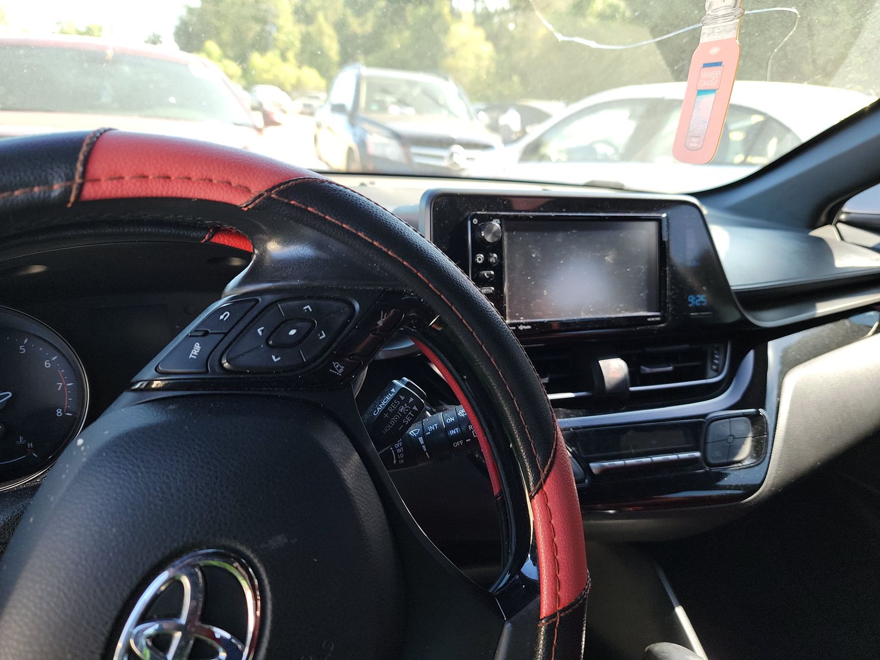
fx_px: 610
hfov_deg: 71.6
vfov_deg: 56.8
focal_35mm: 24
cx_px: 440
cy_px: 330
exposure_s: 1/59
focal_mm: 6.7
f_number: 1.8
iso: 63
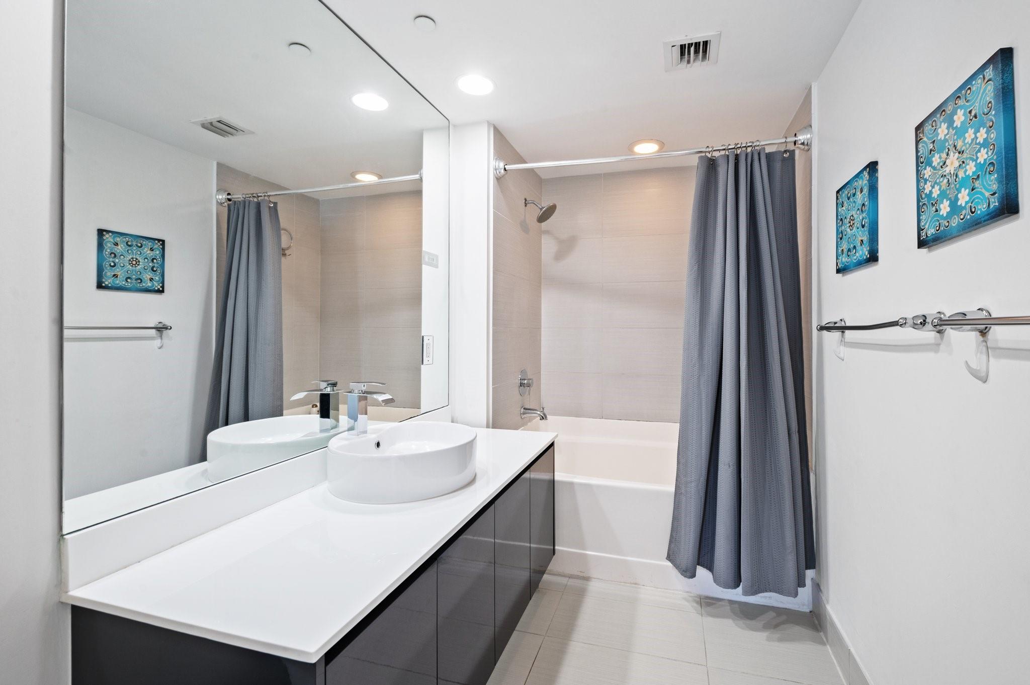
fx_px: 429
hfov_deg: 100.4
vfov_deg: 77.2
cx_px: 515
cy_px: 342
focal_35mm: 15
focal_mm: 15
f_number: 8
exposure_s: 1/2
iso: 200
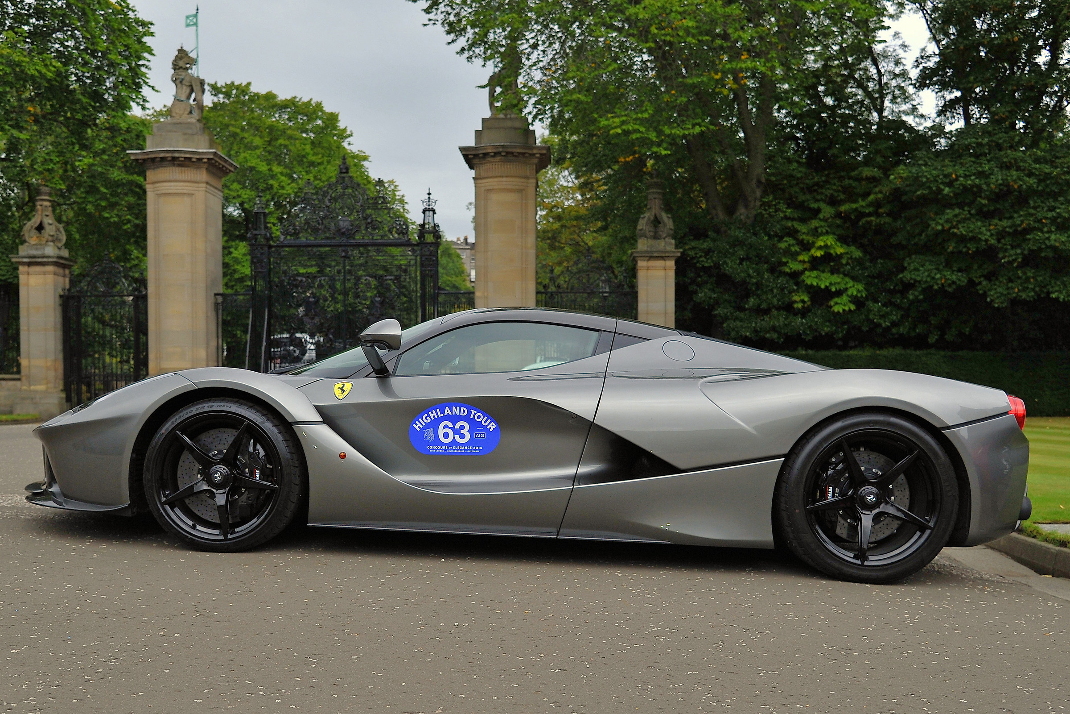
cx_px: 535
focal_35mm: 30
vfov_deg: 43.6
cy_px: 357
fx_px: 892
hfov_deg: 61.9
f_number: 4
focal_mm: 30
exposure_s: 1/800
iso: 640
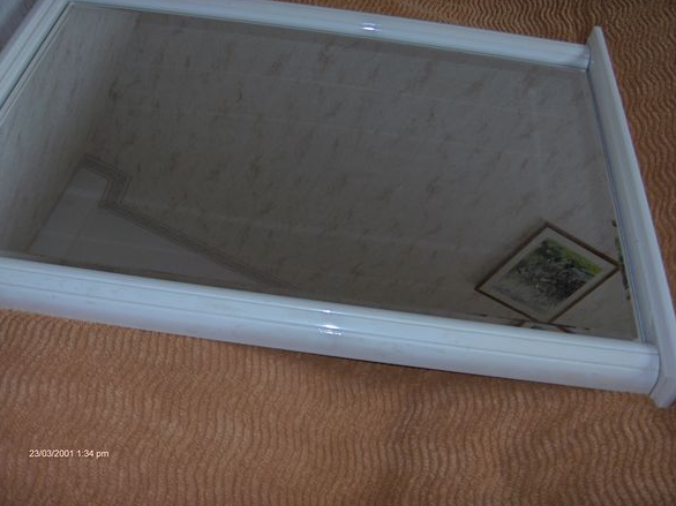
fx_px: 781
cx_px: 340
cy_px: 248
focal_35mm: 40
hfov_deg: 46.8
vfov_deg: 35.9
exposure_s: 1/60
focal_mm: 8
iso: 100
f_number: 2.8
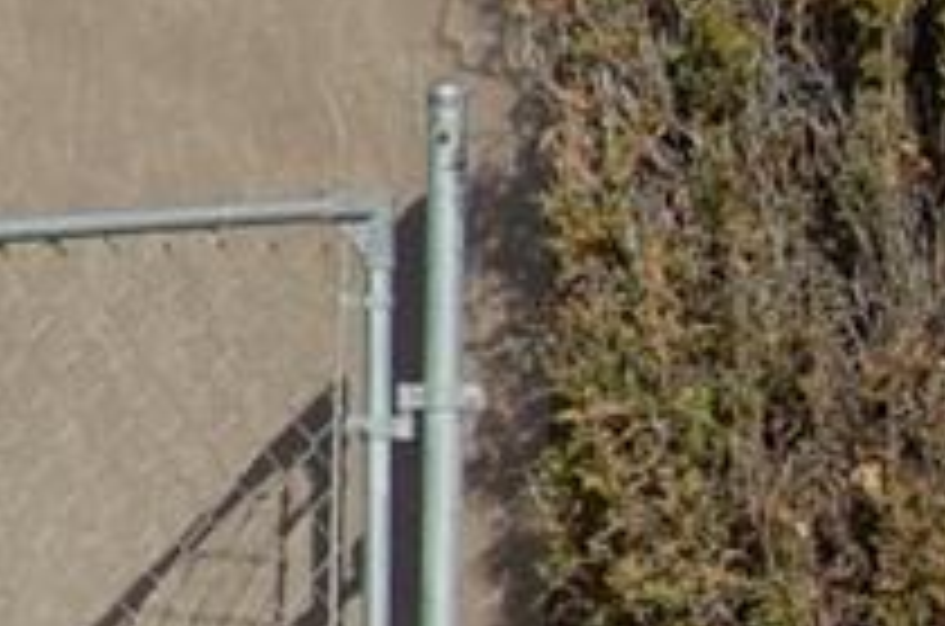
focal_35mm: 279
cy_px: 146
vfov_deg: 4.9
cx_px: -1742
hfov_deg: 6.8
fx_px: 7307
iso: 200
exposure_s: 1/320
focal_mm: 26
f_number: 9
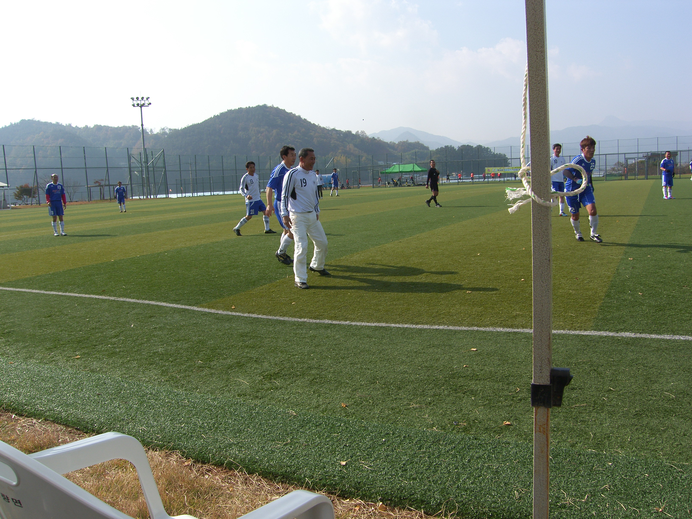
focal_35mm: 28
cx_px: 346
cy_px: 260
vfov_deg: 49.7
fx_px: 560
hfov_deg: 63.4
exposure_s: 1/250
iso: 50
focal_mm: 7.4
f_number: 7.1
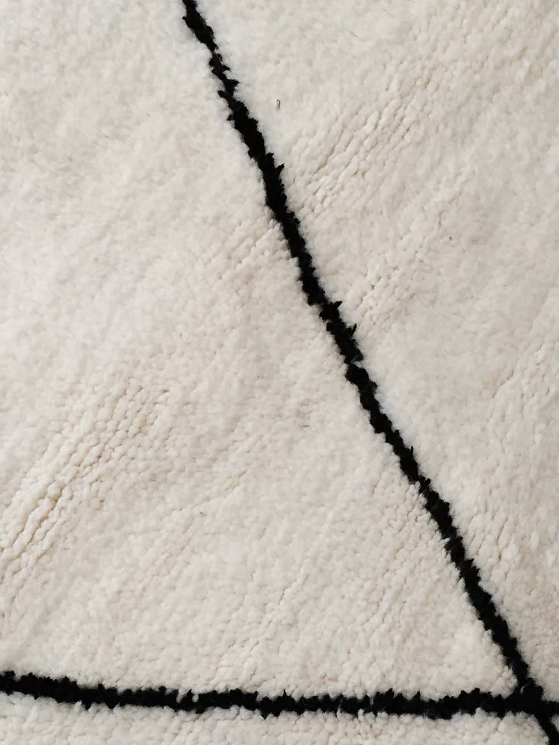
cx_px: -4
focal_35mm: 72
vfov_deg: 26.7
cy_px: 565
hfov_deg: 19.8
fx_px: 1551
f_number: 2.2
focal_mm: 4.15
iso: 64
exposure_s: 1/33
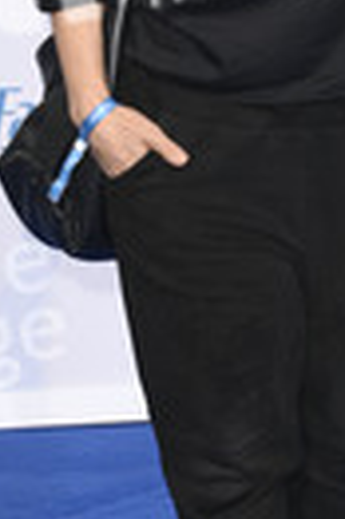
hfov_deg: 5.3
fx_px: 3747
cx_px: 293
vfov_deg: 7.9
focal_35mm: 260
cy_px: 139
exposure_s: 1/250
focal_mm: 85
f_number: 5.6
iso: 400
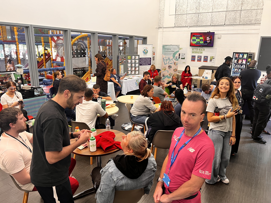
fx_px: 204
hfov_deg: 67.3
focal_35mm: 26
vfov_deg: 53.1
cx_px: 136
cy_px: 102
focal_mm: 5.7
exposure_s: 1/50
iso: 100
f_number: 1.5
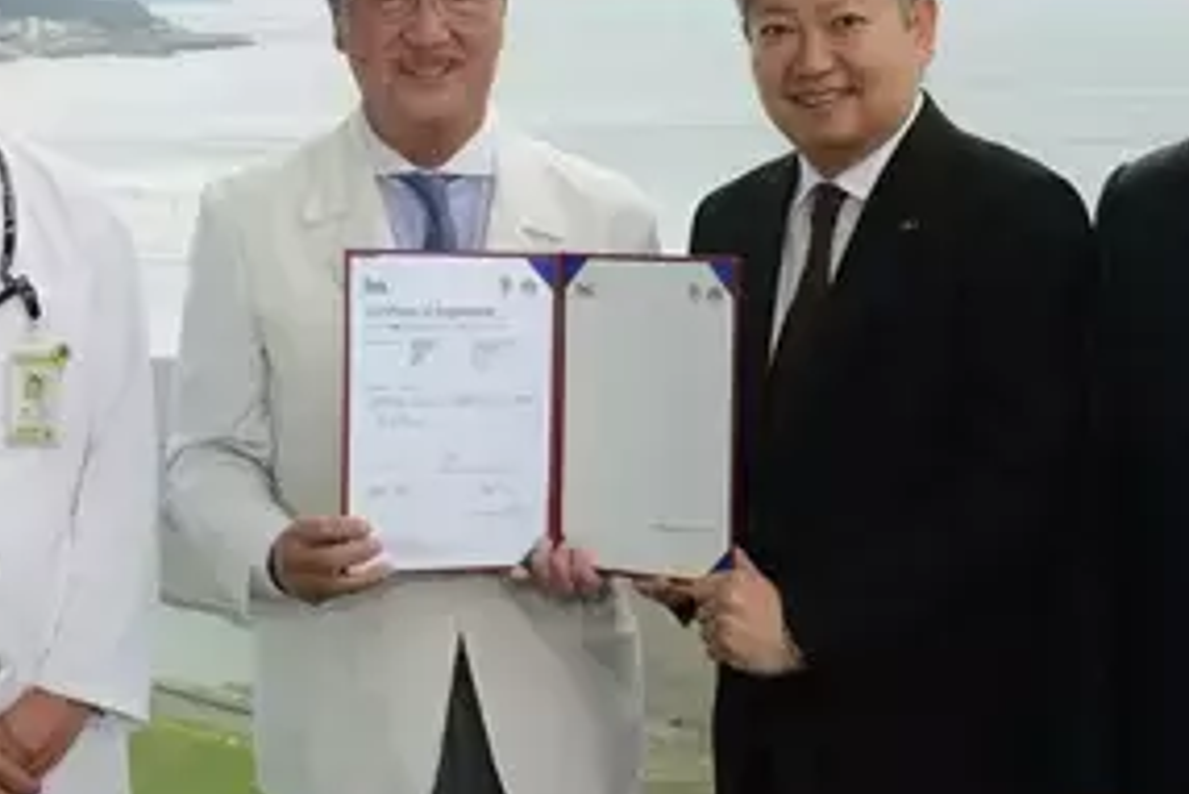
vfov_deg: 15.5
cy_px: 416
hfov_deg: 23.1
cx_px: 615
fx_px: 2908
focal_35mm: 88
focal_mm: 42
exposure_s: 1/400
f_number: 8
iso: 800
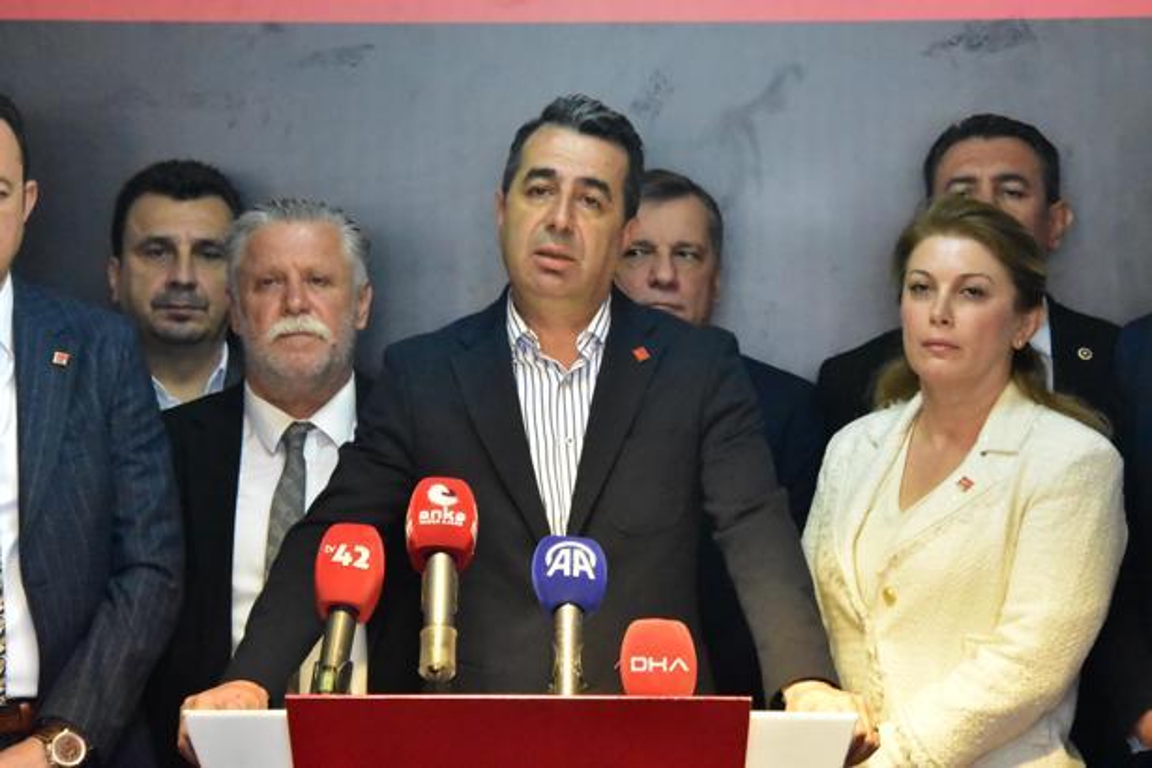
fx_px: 6959
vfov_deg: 6.3
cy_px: 384
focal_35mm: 218
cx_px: 576
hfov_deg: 9.5
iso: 16000
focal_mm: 145
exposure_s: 1/250
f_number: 6.3
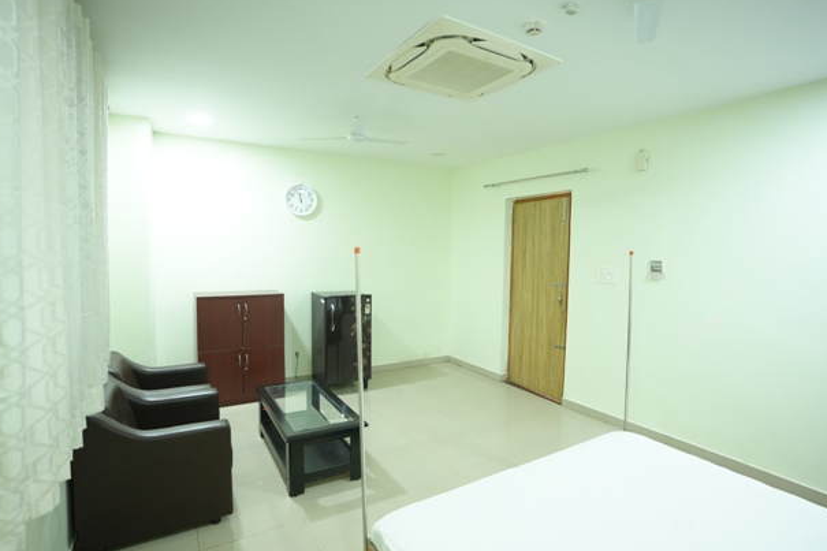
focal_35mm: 18
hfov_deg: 90.0
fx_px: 413
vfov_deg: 67.3
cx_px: 416
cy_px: 265
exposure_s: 1/160
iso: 3200
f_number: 2.8
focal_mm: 17
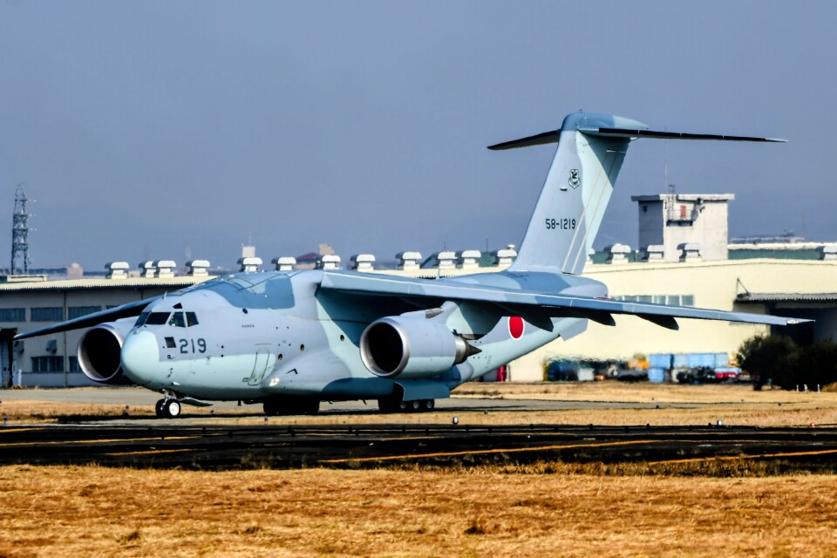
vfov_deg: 3.6
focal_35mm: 384
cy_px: 279
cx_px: 418
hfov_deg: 5.4
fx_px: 8927
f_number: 5.6
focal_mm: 320
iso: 110
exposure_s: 1/1250
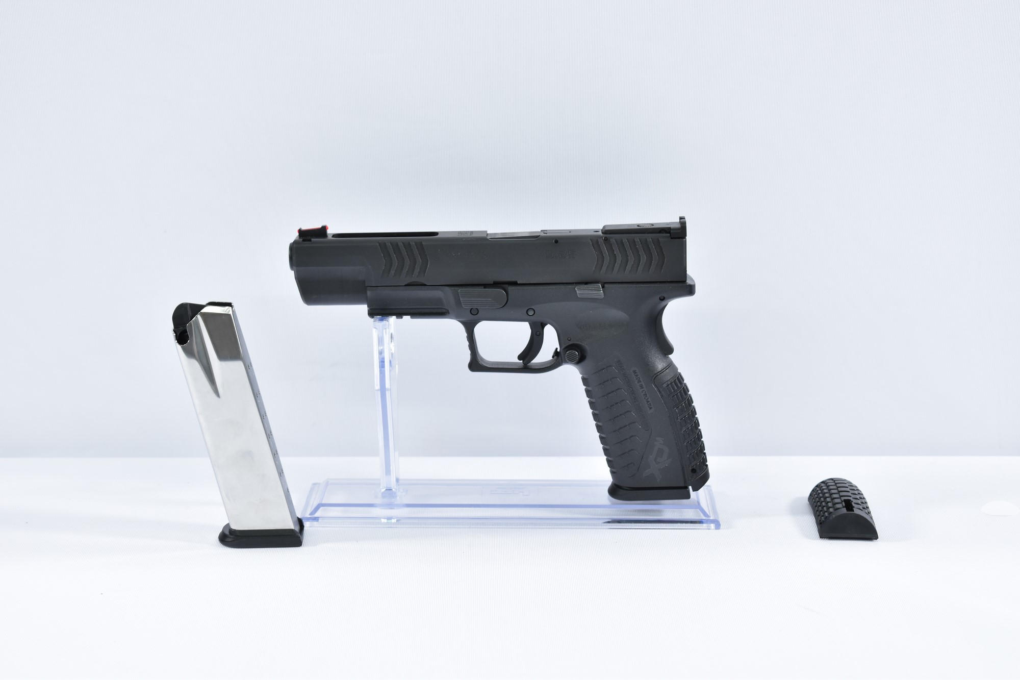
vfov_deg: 18.2
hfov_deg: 27.0
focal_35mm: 75
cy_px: 340
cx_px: 510
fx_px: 2125
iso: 640
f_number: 5.6
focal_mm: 50
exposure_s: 1/20
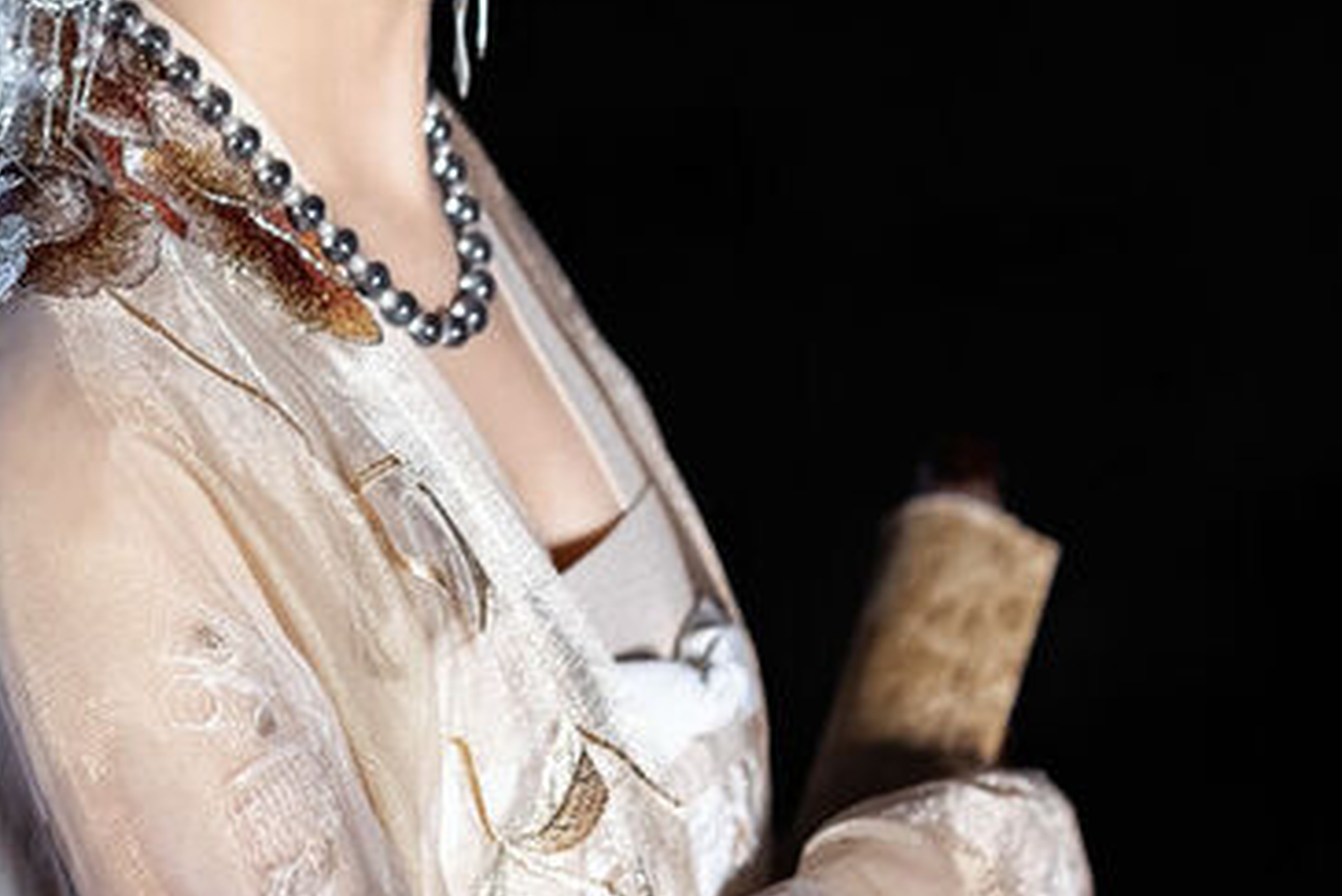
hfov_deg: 8.3
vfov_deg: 5.6
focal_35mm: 245
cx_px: -369
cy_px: 188
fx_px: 9136
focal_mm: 85
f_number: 2
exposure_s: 1/160
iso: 640
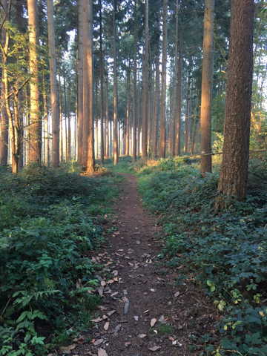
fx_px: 298
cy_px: 178
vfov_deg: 61.7
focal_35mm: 29
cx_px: 134
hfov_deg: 48.2
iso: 64
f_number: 2.2
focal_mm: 4.15
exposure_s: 1/33
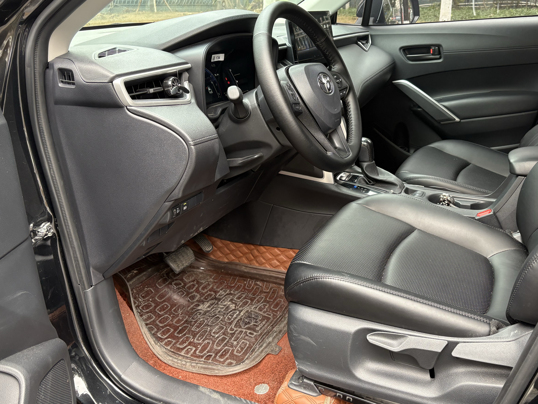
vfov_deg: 44.2
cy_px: 204
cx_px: 322
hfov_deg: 56.4
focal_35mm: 32
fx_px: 497
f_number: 1.6
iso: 125
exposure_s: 1/82
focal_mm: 5.96
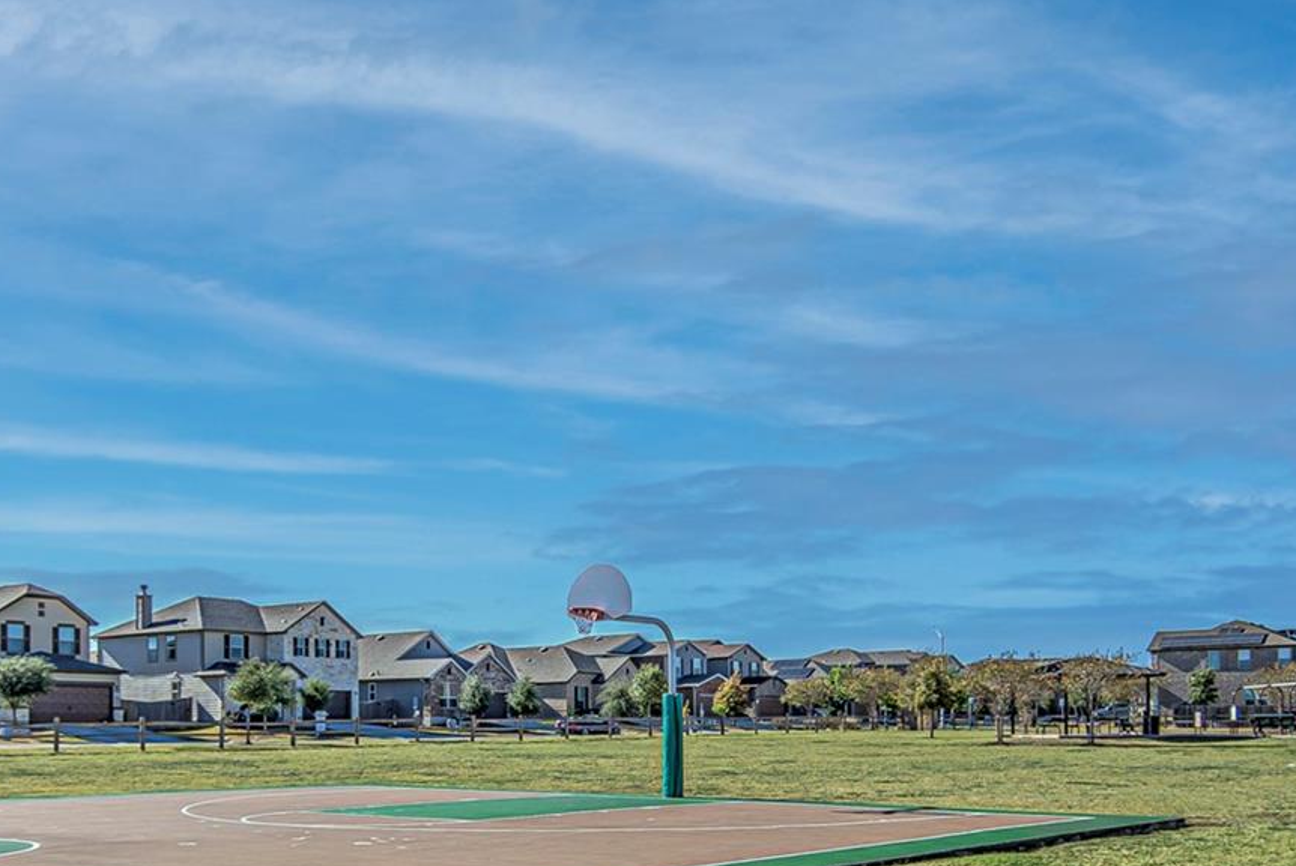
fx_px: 1369
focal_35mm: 38
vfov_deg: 33.7
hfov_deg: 50.7
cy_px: 734
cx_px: 659
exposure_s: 1/1250
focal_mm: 16
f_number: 4.5
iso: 125
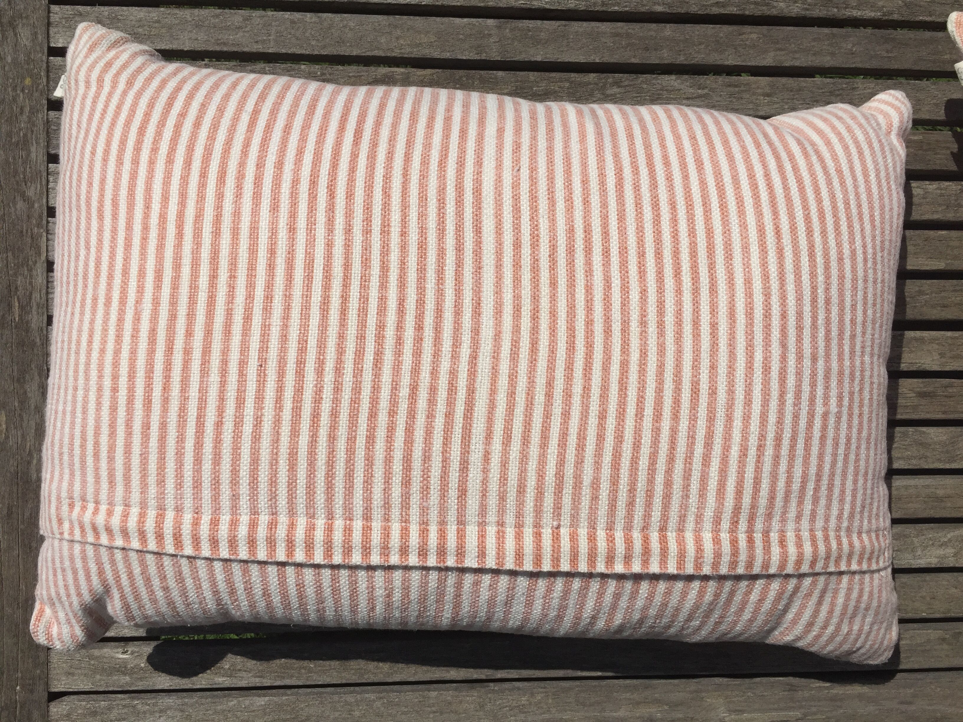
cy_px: 361
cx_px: 482
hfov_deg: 61.7
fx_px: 807
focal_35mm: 29
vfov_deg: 48.2
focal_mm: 4.15
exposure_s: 1/7937
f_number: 2.2
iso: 32
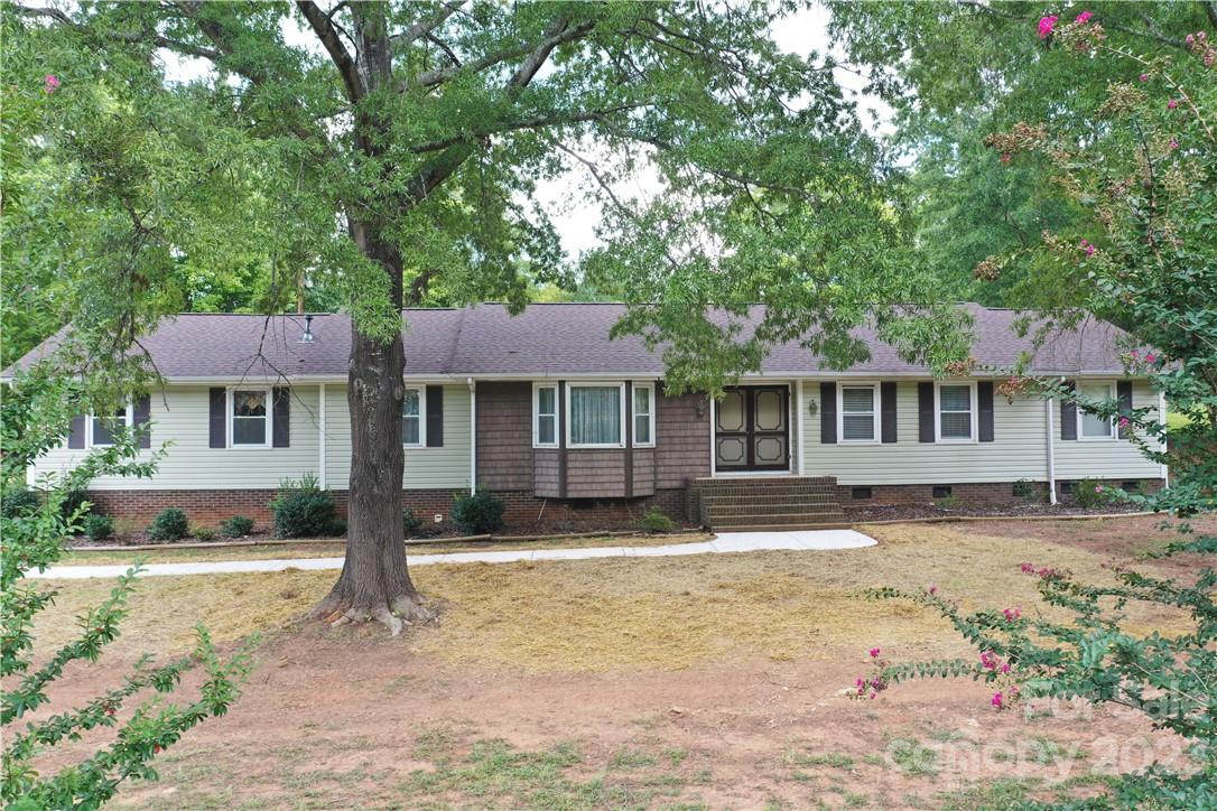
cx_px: 608
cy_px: 406
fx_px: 946
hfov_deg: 65.5
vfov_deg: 46.4
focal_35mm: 28
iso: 100
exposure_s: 1/80
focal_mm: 10.26
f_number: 4
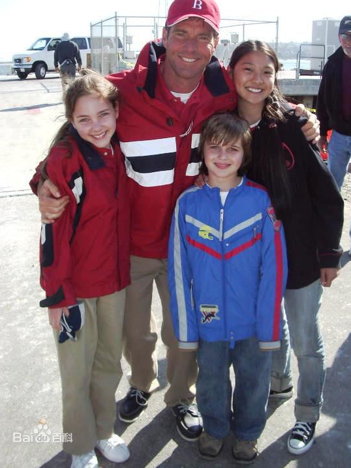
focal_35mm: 39
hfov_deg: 36.8
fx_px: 528
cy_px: 209
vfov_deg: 47.8
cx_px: 189
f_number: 4.3
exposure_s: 1/200
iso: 50
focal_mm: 5.8
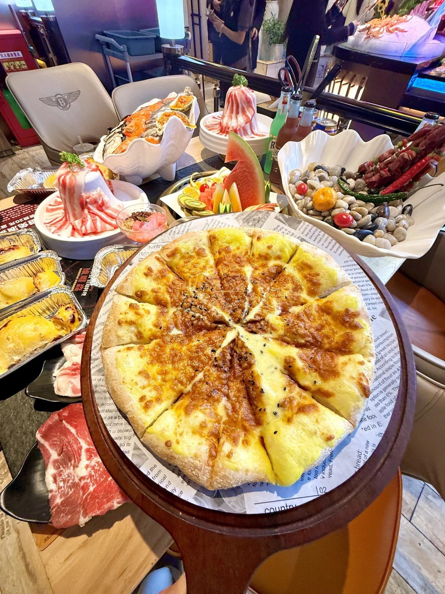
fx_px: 240
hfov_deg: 85.7
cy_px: 297
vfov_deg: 102.1
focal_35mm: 14
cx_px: 222
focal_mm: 2.22
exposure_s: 1/100
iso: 160
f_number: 2.2
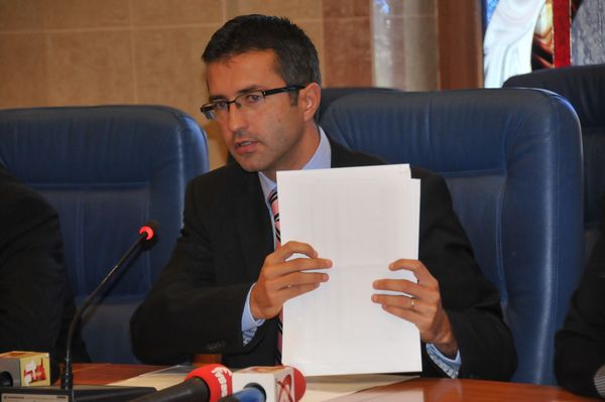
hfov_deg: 13.1
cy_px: 201
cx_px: 302
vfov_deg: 8.7
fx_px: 2645
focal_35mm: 158
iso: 1600
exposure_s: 1/160
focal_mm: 105
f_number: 5.3
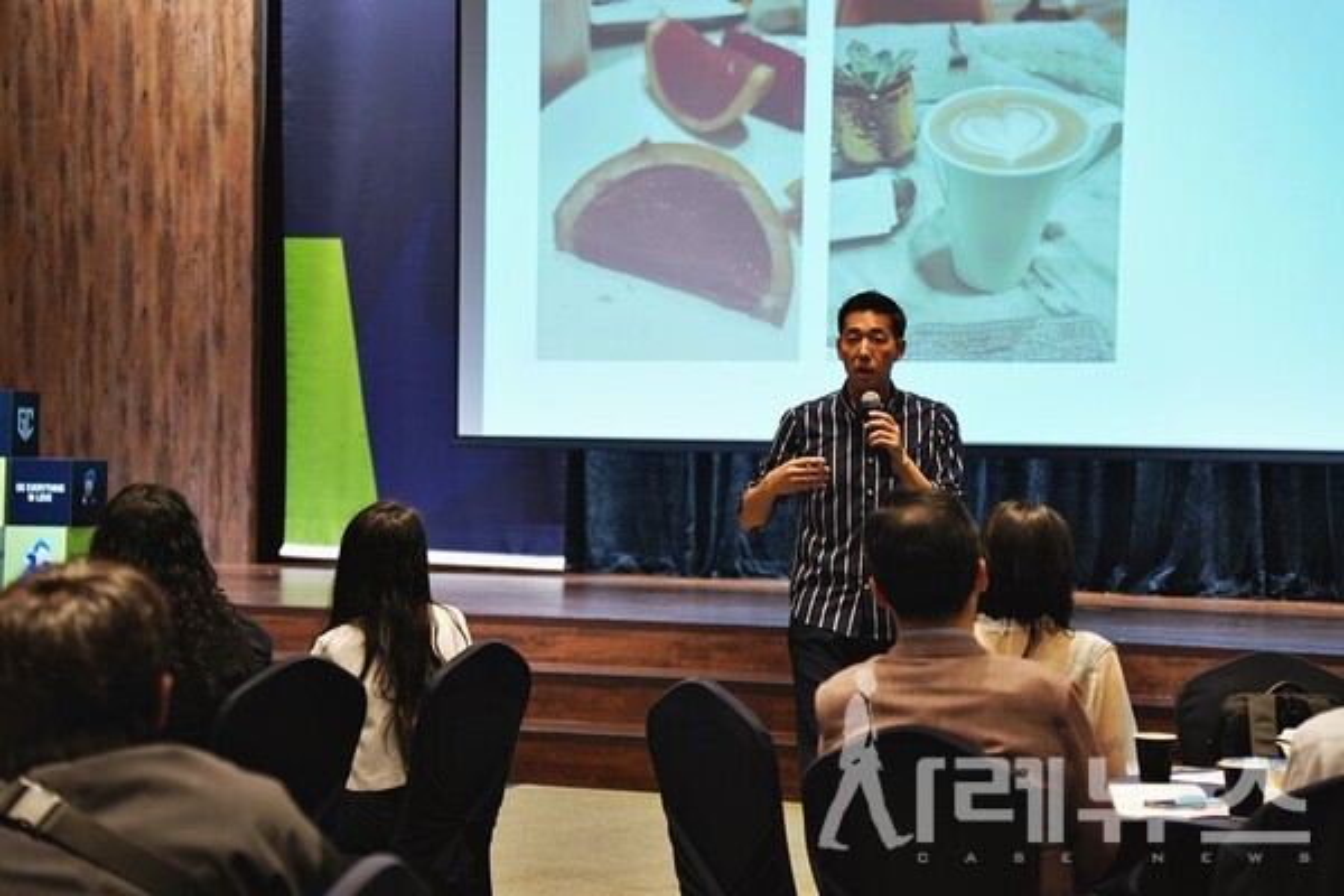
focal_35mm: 93
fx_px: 3472
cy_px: 448
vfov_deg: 14.7
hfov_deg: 21.9
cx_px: 672
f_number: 2.8
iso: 1600
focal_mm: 62
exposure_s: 1/125
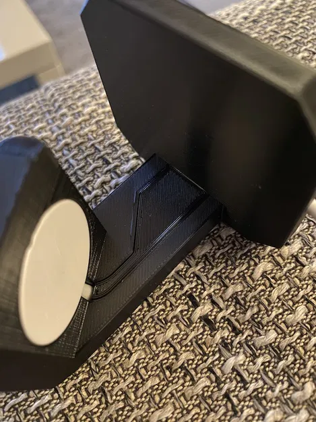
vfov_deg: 67.3
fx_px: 316
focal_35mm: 26
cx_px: 158
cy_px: 211
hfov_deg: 53.1
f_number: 1.8
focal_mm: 4.25
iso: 1000
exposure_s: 1/17
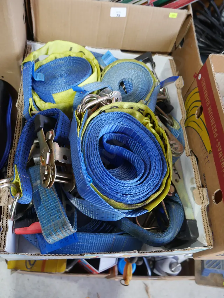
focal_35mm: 30
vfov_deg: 59.9
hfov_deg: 46.8
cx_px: 112
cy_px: 149
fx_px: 259
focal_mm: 15
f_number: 4
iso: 400
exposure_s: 1/60
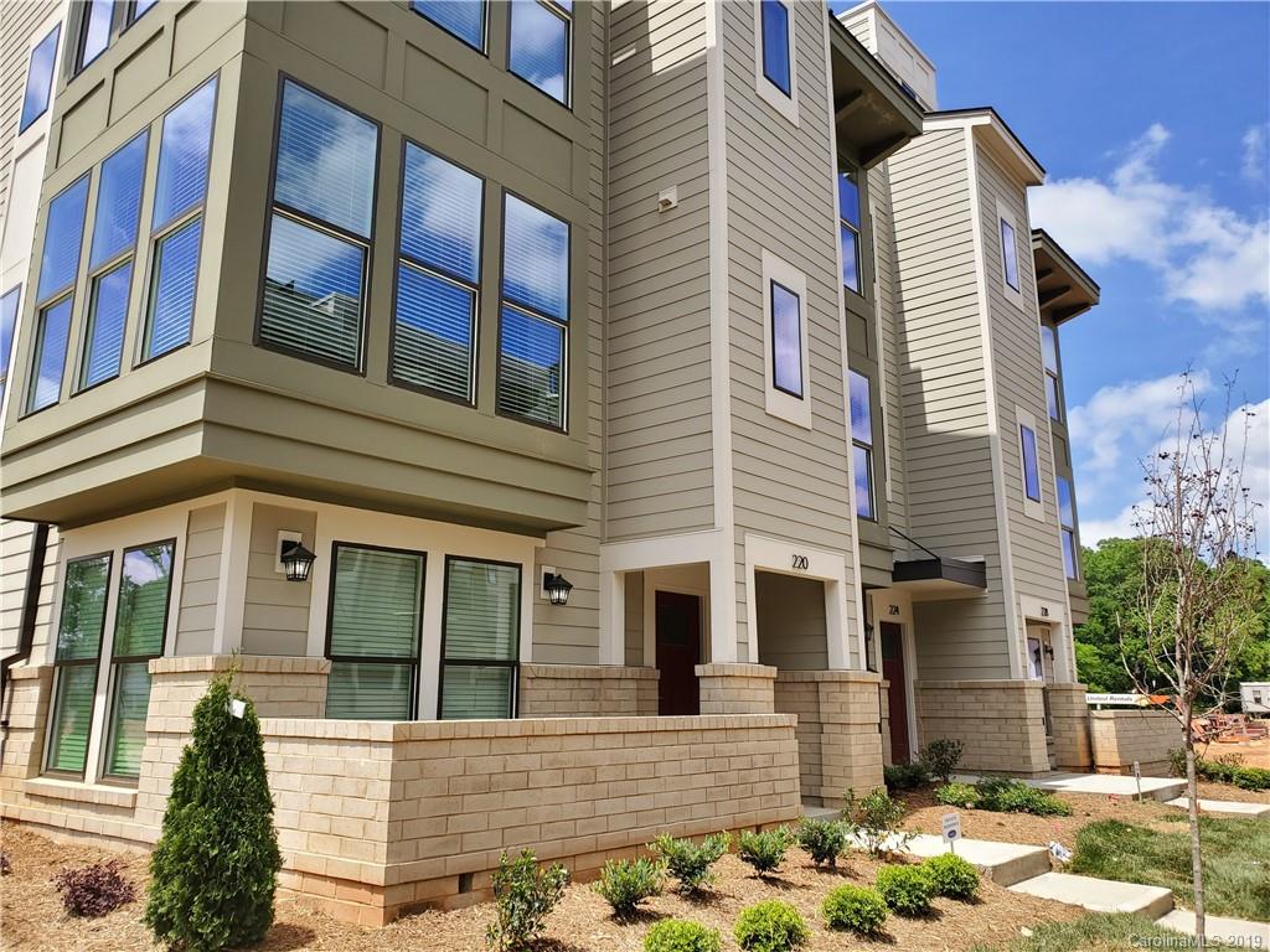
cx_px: 635
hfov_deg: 67.3
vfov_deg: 53.1
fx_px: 954
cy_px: 476
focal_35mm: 26
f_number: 2.4
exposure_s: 1/873
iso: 50
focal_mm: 4.3
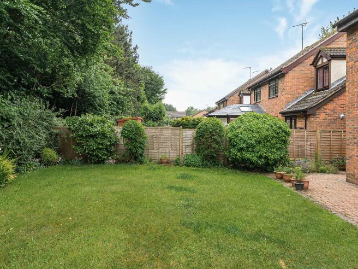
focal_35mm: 24
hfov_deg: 71.5
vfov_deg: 56.8
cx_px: 167
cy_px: 132
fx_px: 248
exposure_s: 1/80
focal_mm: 16
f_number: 13
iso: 500
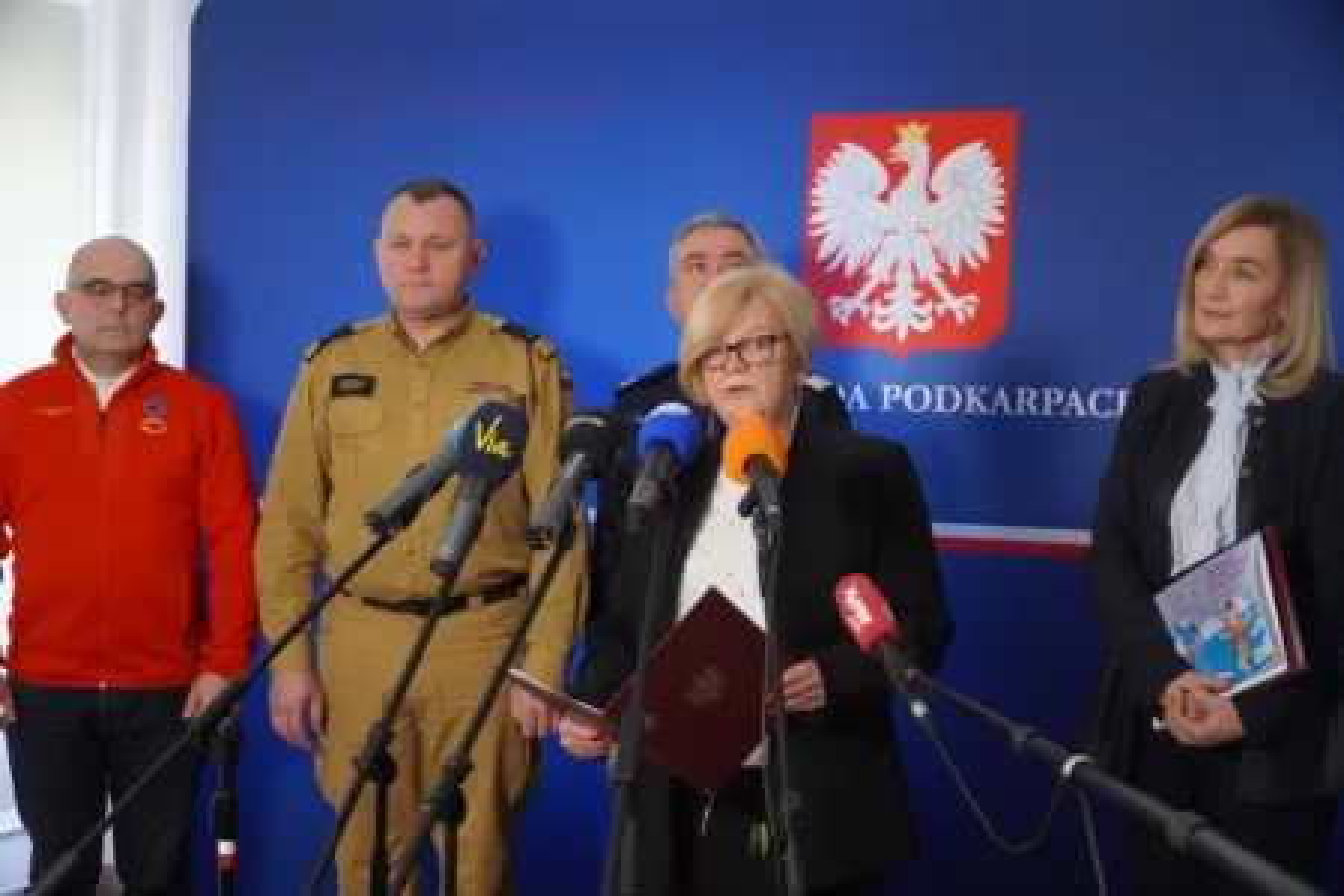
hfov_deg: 40.0
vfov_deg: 27.3
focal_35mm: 50
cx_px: 672
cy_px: 448
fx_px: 1848
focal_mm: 33
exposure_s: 1/160
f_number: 4
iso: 4000
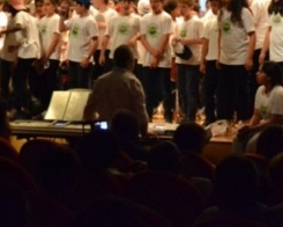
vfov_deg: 14.3
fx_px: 896
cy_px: 31
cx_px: 201
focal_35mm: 107
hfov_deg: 17.9
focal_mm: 36
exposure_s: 1/60
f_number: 5
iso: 3200
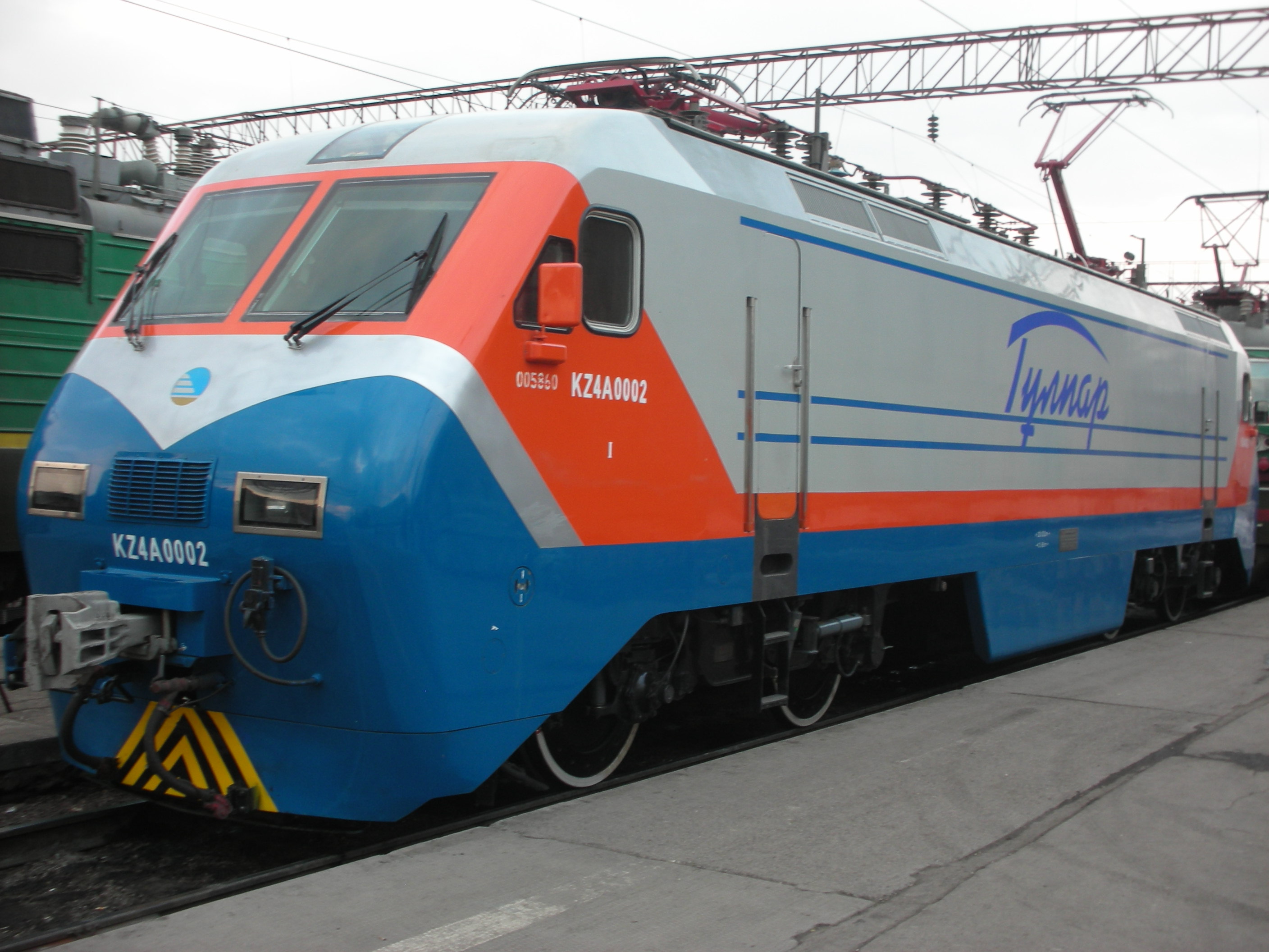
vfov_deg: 31.5
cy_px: 476
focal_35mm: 46
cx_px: 634
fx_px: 1686
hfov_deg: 41.2
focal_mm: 7.7
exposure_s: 1/30.1
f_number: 3.5
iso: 50
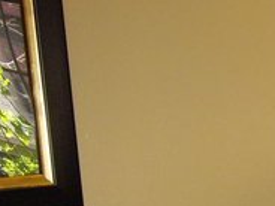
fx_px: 1049
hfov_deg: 13.9
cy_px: 333
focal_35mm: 132
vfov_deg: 10.7
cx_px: 430
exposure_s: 1/40
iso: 200
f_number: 2.7
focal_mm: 6.2
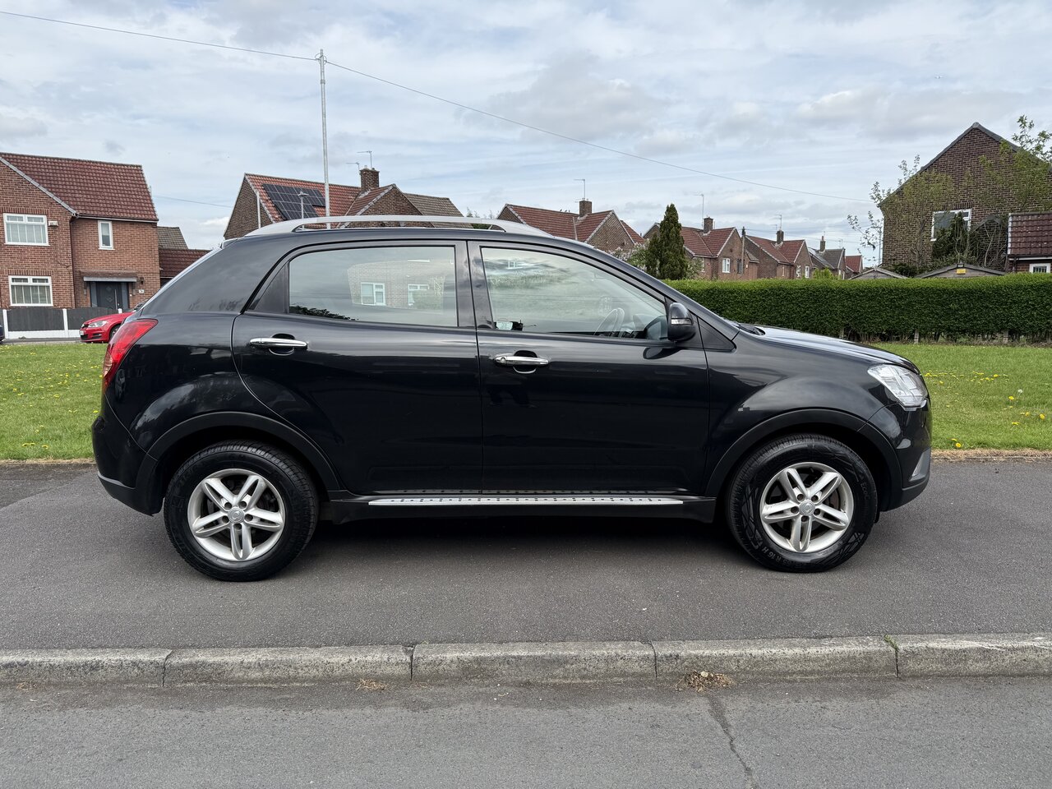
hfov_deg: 71.6
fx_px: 729
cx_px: 526
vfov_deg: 56.8
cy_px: 394
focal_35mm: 24
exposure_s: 1/2907
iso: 80
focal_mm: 6.76
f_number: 1.78
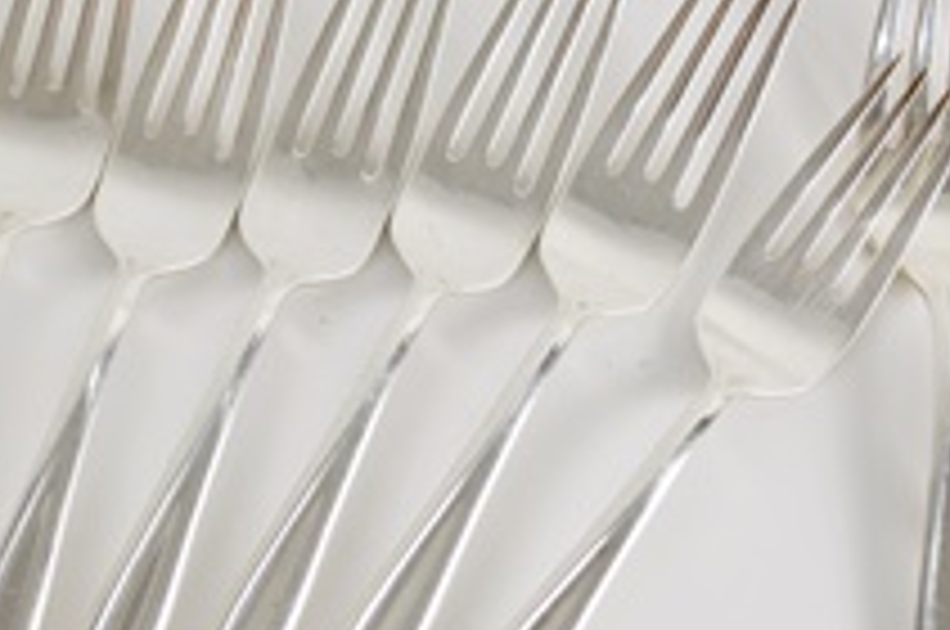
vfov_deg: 14.5
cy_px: 243
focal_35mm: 94
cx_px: -59
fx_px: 2477
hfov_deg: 20.8
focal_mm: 22
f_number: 5.6
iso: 200
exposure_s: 1/160
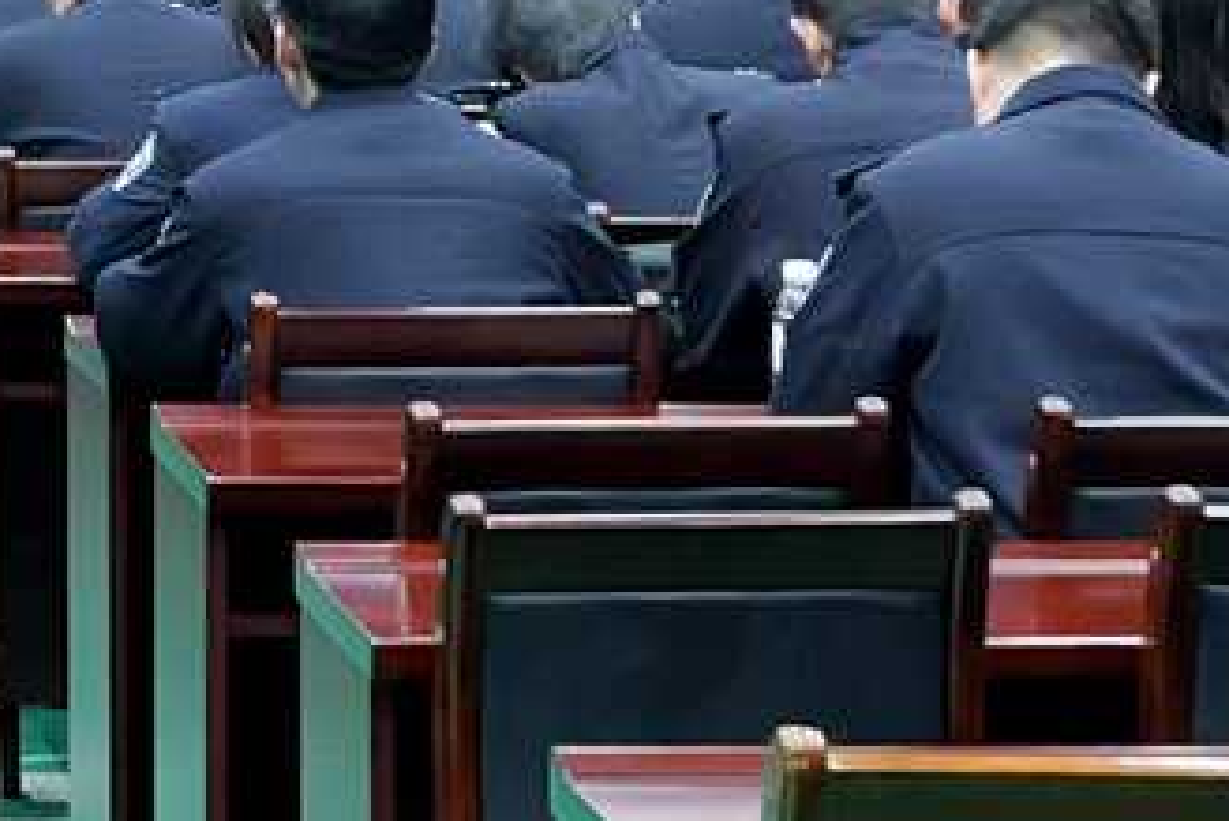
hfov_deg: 12.0
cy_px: -431
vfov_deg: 8.2
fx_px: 5601
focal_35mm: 164
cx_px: -558
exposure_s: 1/25
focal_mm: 28
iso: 6400
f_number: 8
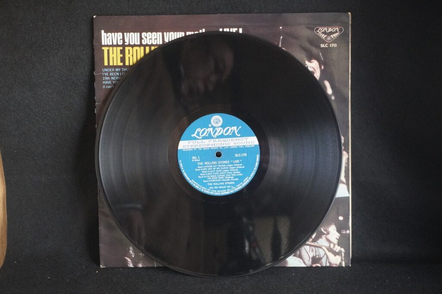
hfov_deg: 32.7
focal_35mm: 62
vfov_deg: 22.0
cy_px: 147
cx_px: 221
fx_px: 754
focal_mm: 41
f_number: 5.6
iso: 6400
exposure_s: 1/50
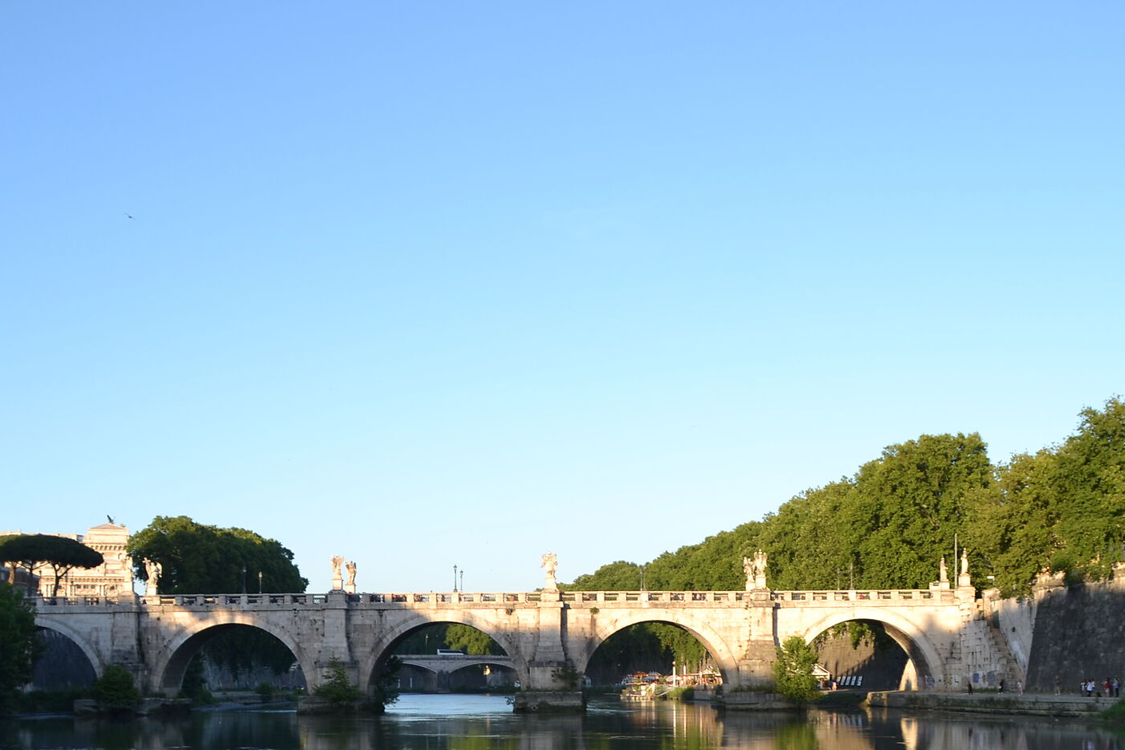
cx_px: 621
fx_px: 1437
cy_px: 637
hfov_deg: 42.7
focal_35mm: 46
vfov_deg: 28.4
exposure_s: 1/160
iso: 100
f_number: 6.3
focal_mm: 18
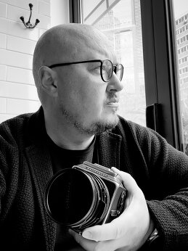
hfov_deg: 46.7
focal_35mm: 30
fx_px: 218
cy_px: 126
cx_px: 94
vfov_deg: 60.0
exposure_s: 1/100
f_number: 2.2
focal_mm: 2.71
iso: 80
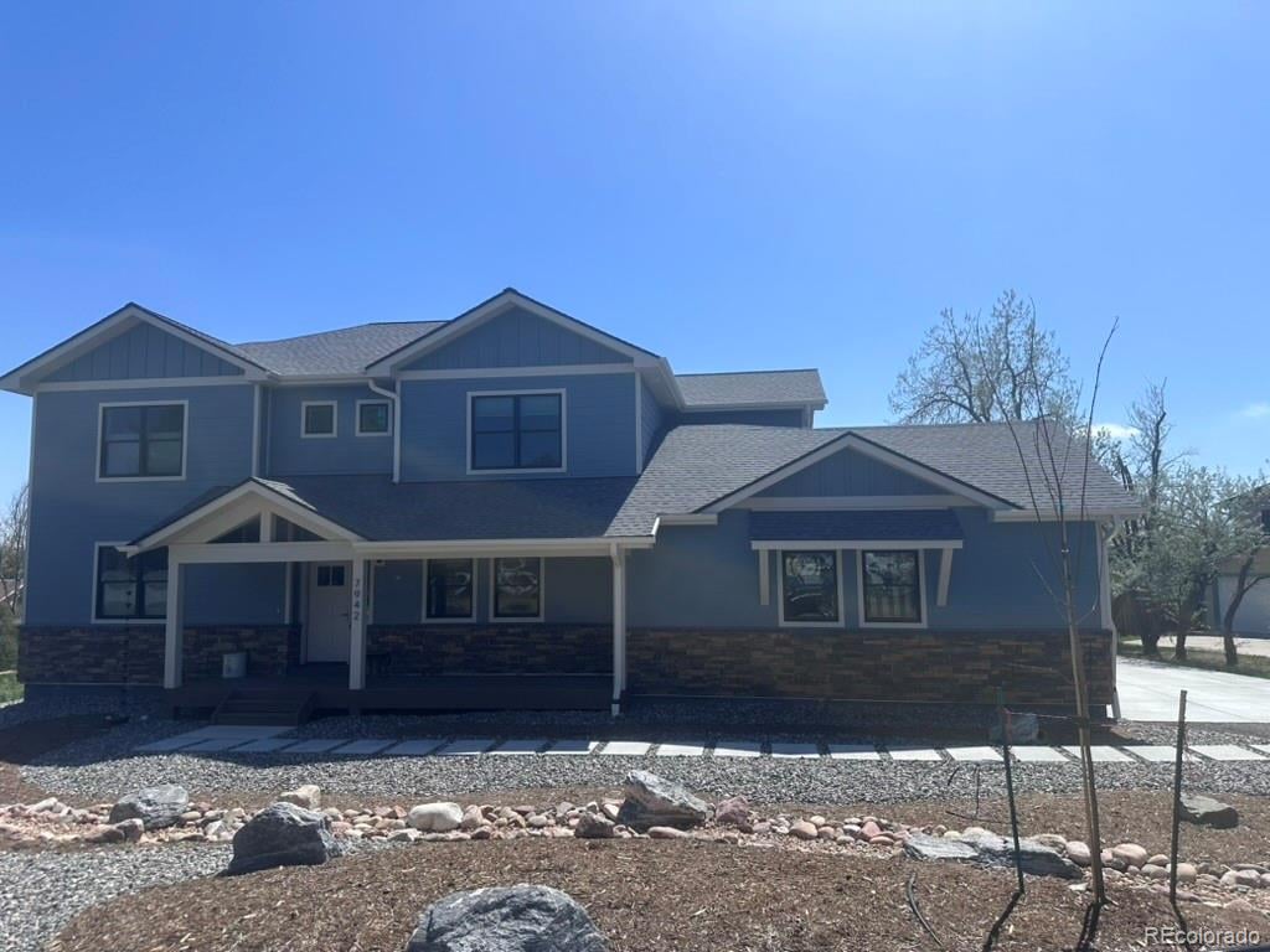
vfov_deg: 56.8
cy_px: 476
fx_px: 881
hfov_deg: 71.6
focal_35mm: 24
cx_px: 635
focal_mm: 6.86
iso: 80
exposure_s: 1/5263
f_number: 1.78
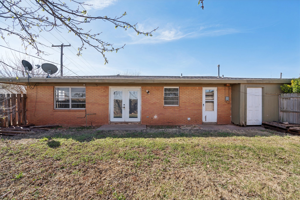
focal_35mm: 16
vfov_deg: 73.8
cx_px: 150
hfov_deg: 96.7
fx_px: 133
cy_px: 100
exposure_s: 1/500
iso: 200
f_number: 7.1
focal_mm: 16
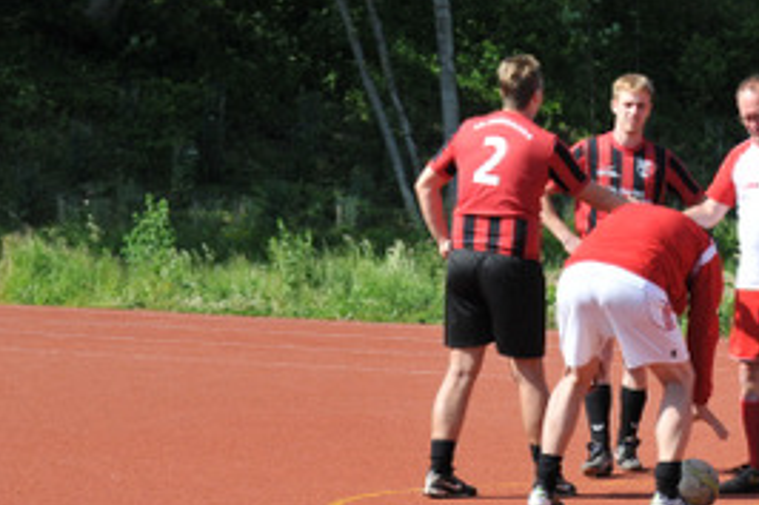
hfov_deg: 10.4
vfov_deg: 7.0
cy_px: 140
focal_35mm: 197
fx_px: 4151
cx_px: 596
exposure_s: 1/1000
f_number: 8
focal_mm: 70
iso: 720
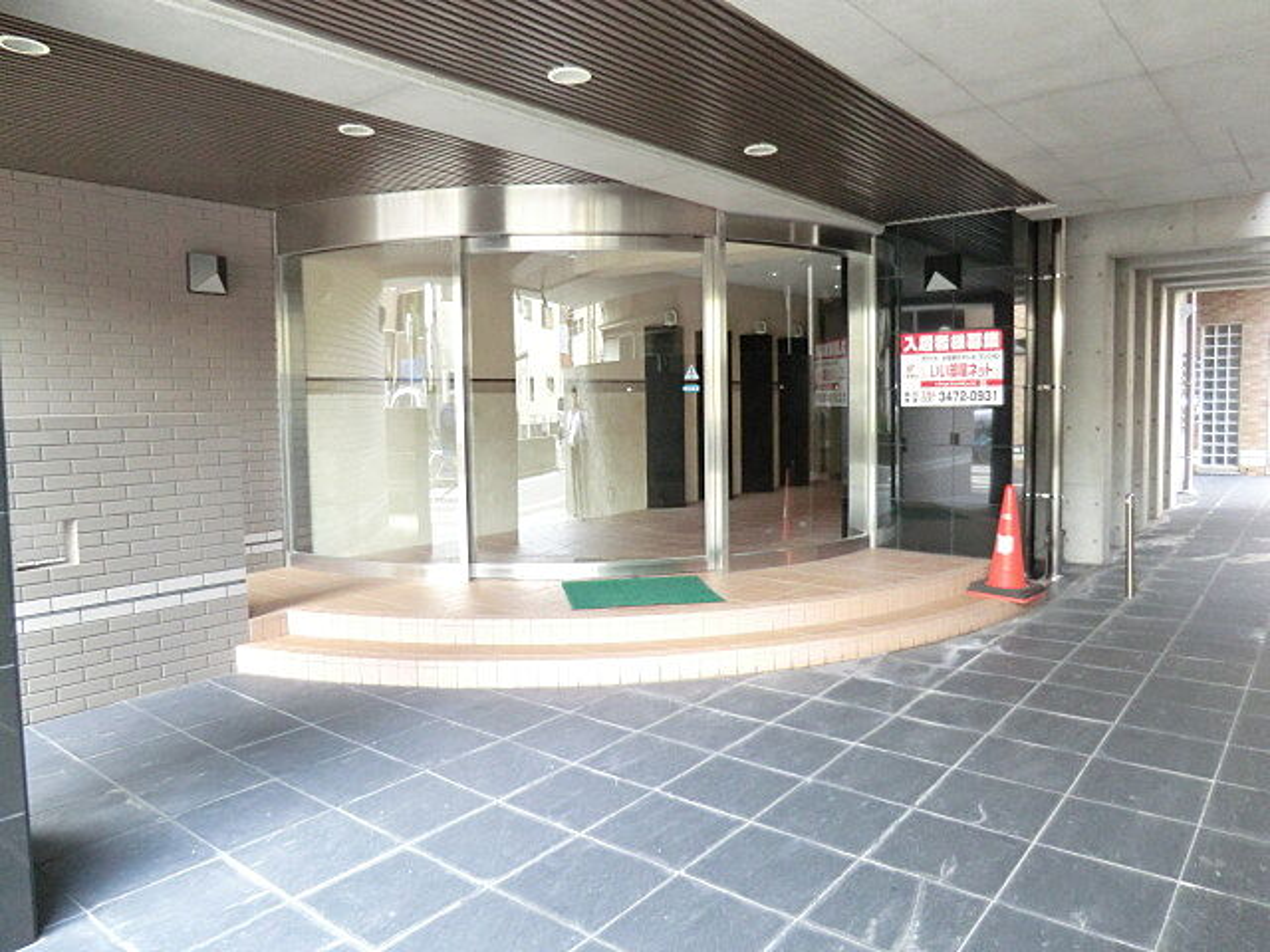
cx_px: 635
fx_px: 881
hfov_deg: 71.6
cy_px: 476
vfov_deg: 56.8
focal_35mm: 24
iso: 400
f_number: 3.2
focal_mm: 4.3
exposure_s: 1/60
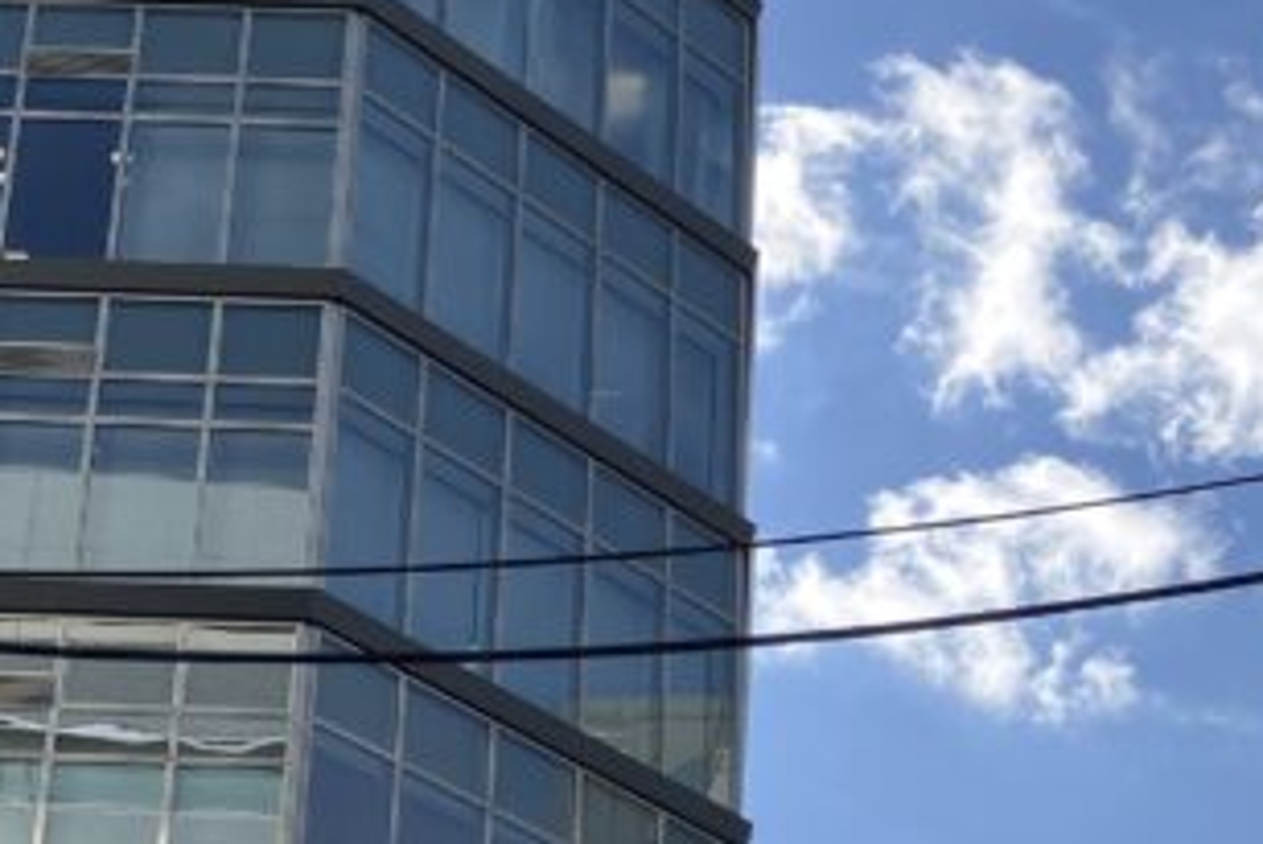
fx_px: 3405
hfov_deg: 21.0
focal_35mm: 97
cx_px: 786
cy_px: 1013
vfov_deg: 13.7
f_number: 1.8
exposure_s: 1/4049
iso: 32
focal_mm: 3.99
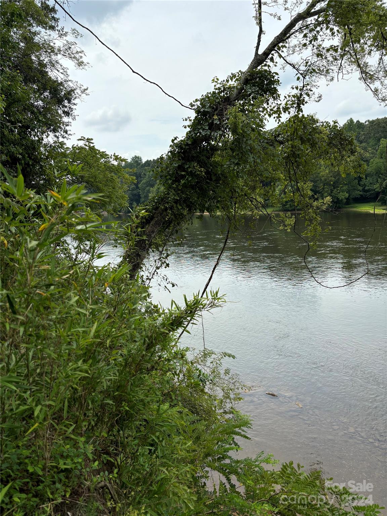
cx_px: 194
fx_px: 388
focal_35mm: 26
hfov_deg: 53.1
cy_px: 258
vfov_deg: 67.3
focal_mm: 5.96
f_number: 1.6
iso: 50
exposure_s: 1/2710
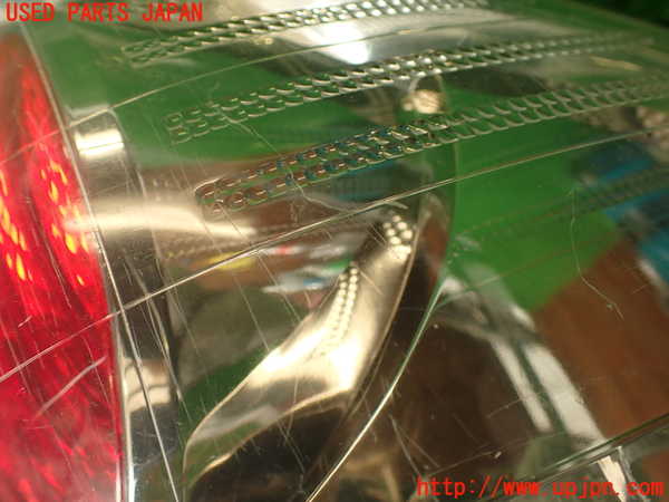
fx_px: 618
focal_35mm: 32
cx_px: 334
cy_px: 251
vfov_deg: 44.2
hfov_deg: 56.8
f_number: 2.4
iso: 100
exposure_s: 1/80
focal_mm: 5.79
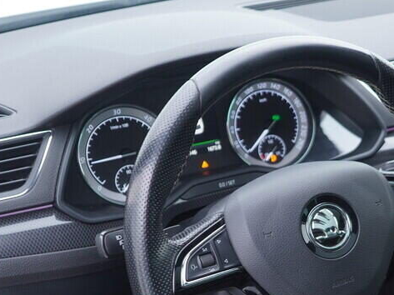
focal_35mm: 75
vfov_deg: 19.4
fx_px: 853
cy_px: 244
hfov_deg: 25.1
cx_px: 362
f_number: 2.8
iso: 250
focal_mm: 24
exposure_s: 1/40
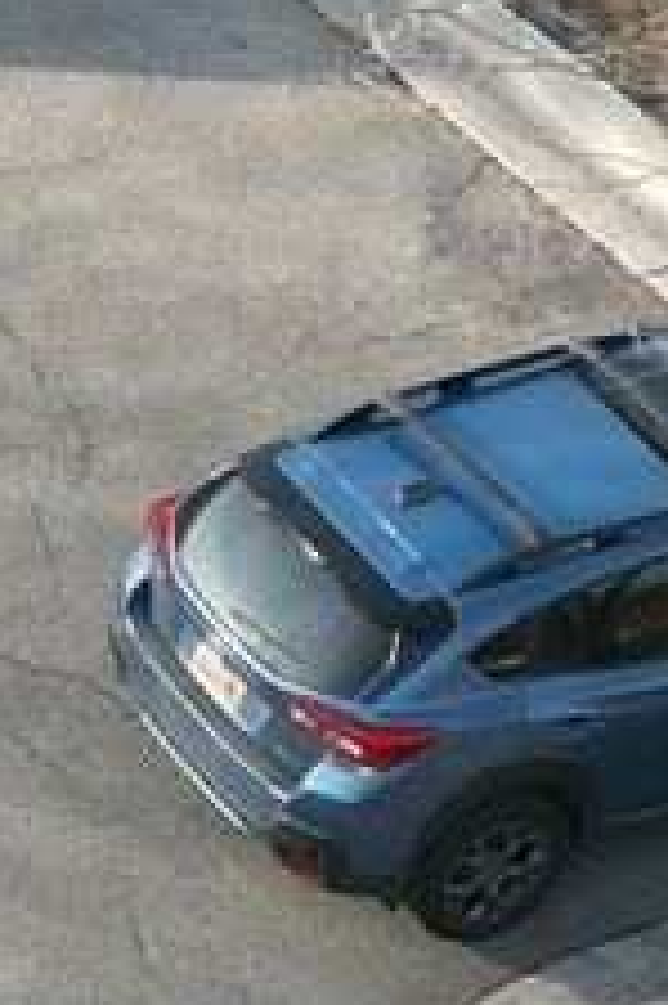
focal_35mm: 223
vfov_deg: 9.2
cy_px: 112
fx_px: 6216
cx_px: -1224
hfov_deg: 5.8
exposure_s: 1/640
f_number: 1.7
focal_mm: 6.72
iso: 110
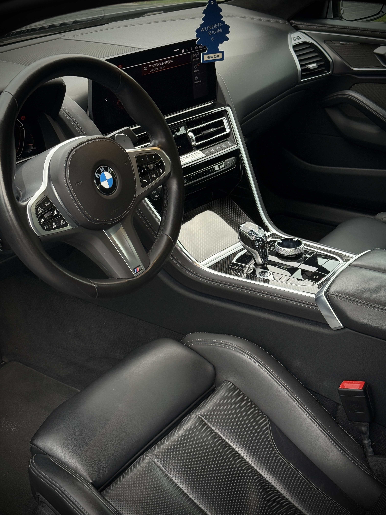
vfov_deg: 39.7
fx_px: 714
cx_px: 193
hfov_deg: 30.3
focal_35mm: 48
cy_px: 258
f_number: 1.78
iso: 100
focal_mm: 6.76
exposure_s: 1/161
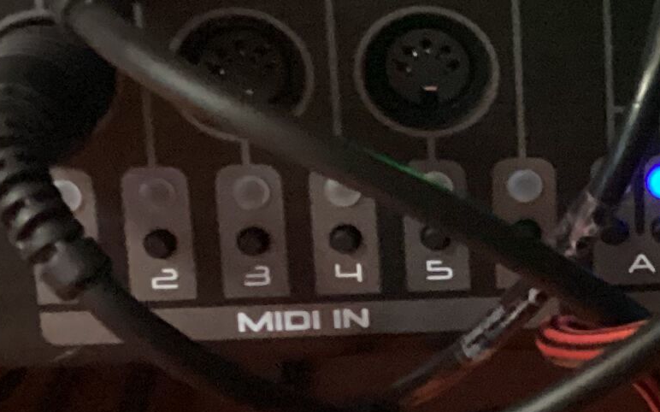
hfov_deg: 13.5
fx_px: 2499
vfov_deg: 9.4
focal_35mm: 139
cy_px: 130
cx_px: 1178
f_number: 2.4
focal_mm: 3.3
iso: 640
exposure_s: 1/15
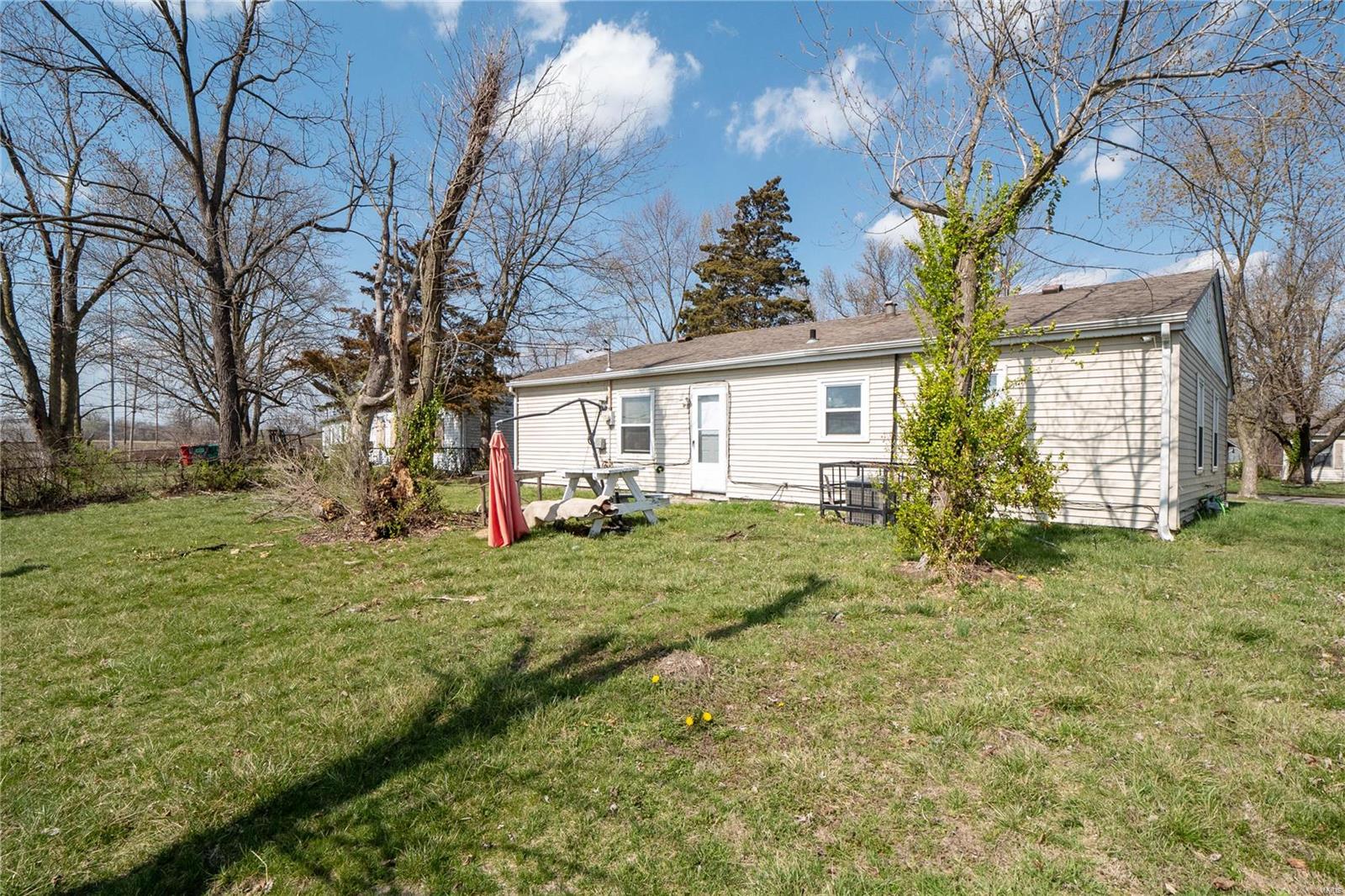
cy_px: 448
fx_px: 672
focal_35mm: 18
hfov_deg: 90.0
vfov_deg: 67.4
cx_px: 672
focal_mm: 9
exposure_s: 1/500
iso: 400
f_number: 9
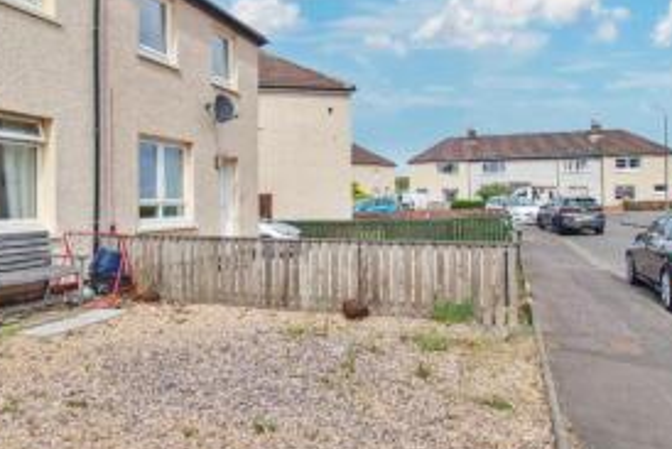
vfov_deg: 49.0
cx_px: 233
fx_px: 486
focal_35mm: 26
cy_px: 162
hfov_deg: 67.8
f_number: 5
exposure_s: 1/1600
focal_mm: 10
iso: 200
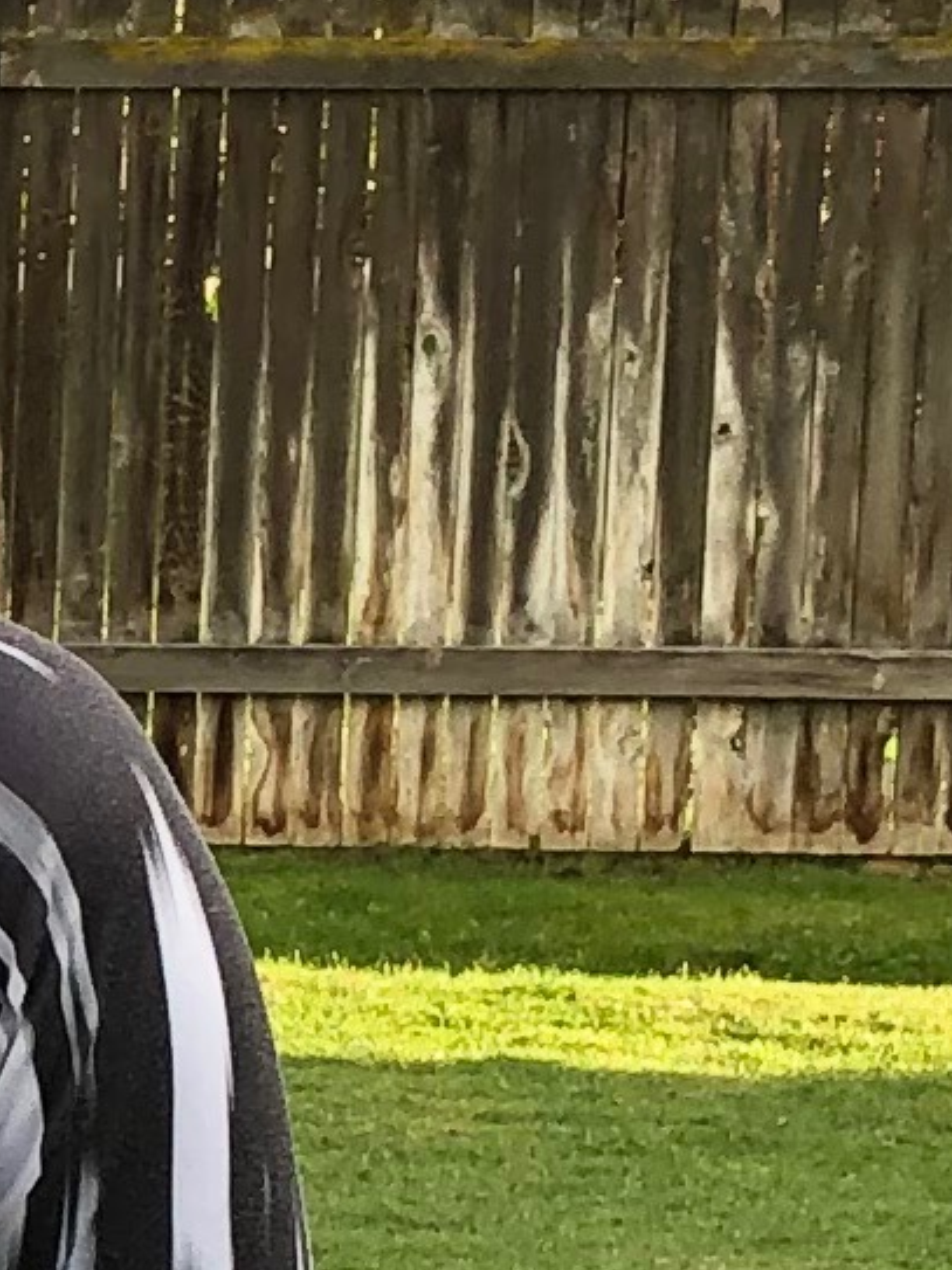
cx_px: -1165
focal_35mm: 208
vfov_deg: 9.4
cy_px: 1445
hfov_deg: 6.8
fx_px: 7630
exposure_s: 1/188
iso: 20
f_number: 1.8
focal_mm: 3.99
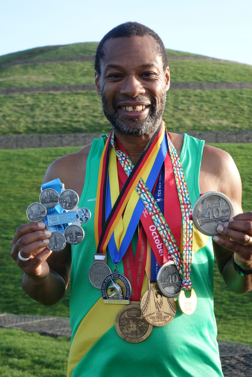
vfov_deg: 28.8
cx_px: 126
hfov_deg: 19.5
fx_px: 734
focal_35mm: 70
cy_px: 188
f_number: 4
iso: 1600
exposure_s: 1/2000
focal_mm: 25.71
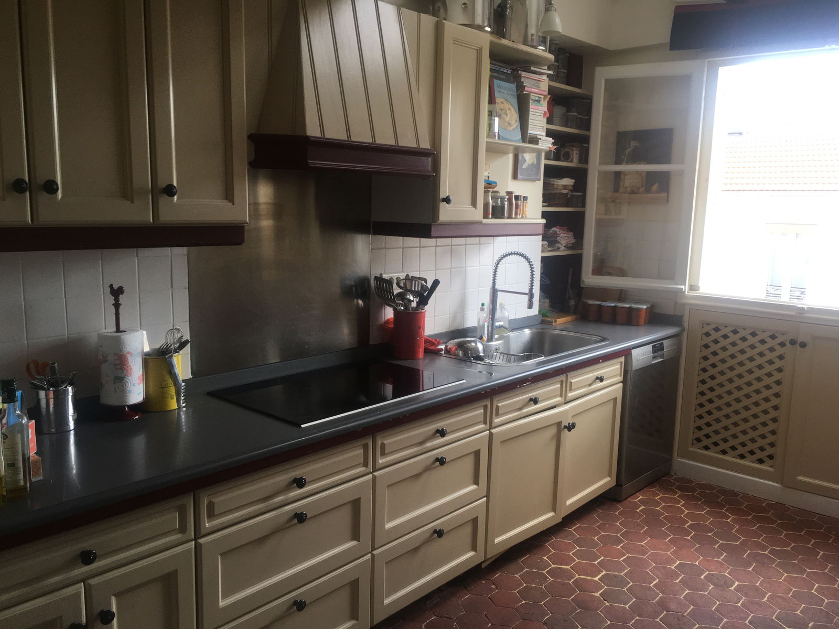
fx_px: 703
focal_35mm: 29
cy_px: 314
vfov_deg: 48.2
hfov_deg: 61.7
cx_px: 420
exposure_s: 1/100
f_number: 2.2
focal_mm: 4.15
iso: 40
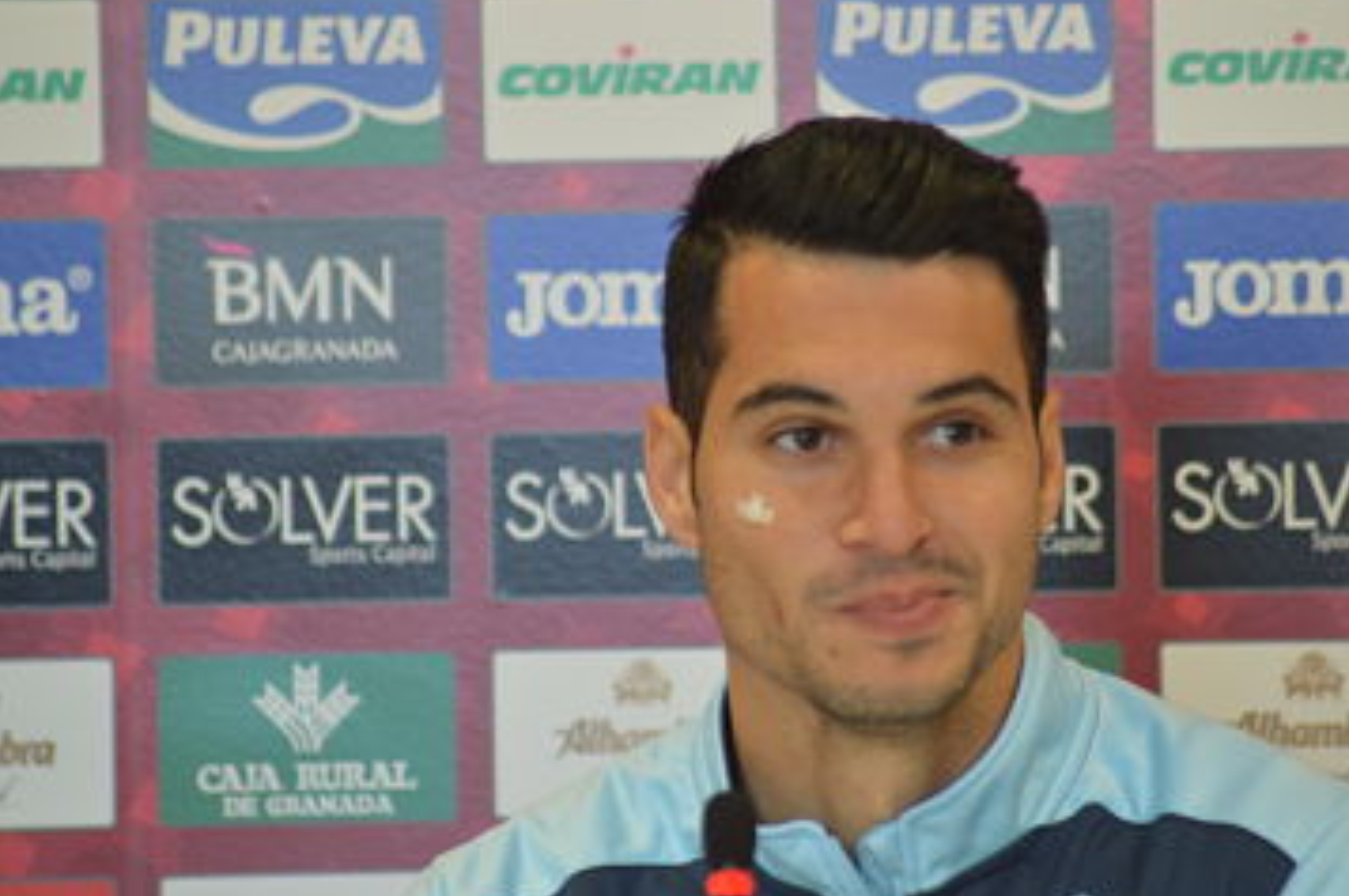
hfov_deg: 5.6
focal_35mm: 370
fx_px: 13846
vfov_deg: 3.7
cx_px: 752
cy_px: 446
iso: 800
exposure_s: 1/60
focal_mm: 220
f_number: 5
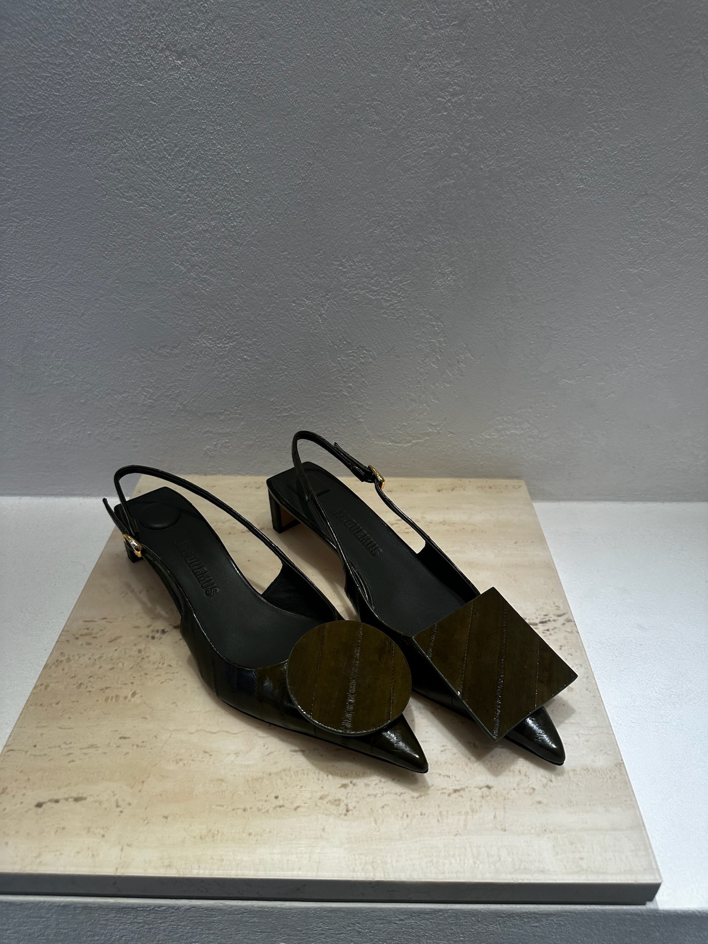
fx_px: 654
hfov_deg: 56.8
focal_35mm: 24
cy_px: 472
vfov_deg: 71.6
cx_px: 354
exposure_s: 1/319
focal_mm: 6.86
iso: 80
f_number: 1.78
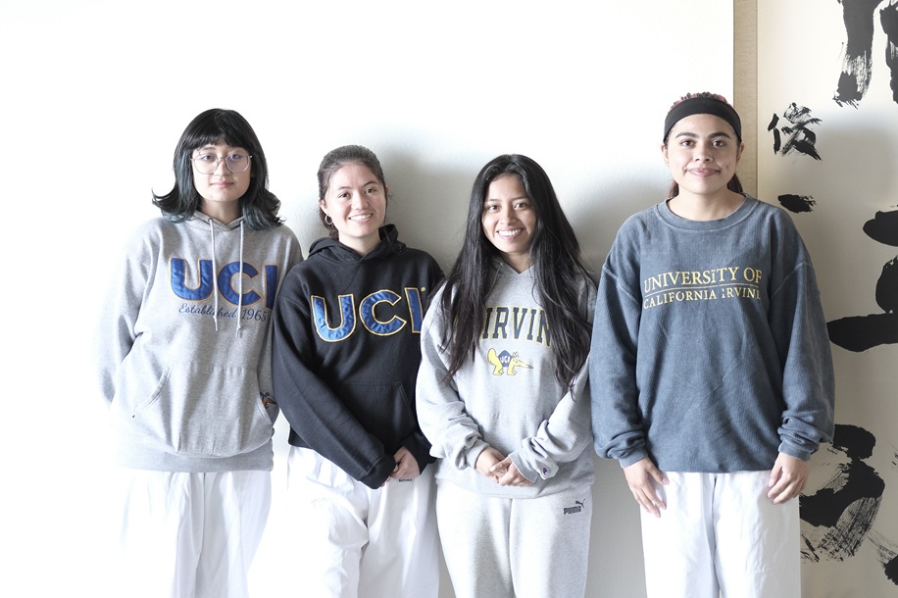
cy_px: 299
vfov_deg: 16.2
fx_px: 2094
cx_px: 449
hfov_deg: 24.2
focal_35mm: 84
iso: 800
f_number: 1.2
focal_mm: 56
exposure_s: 1/125
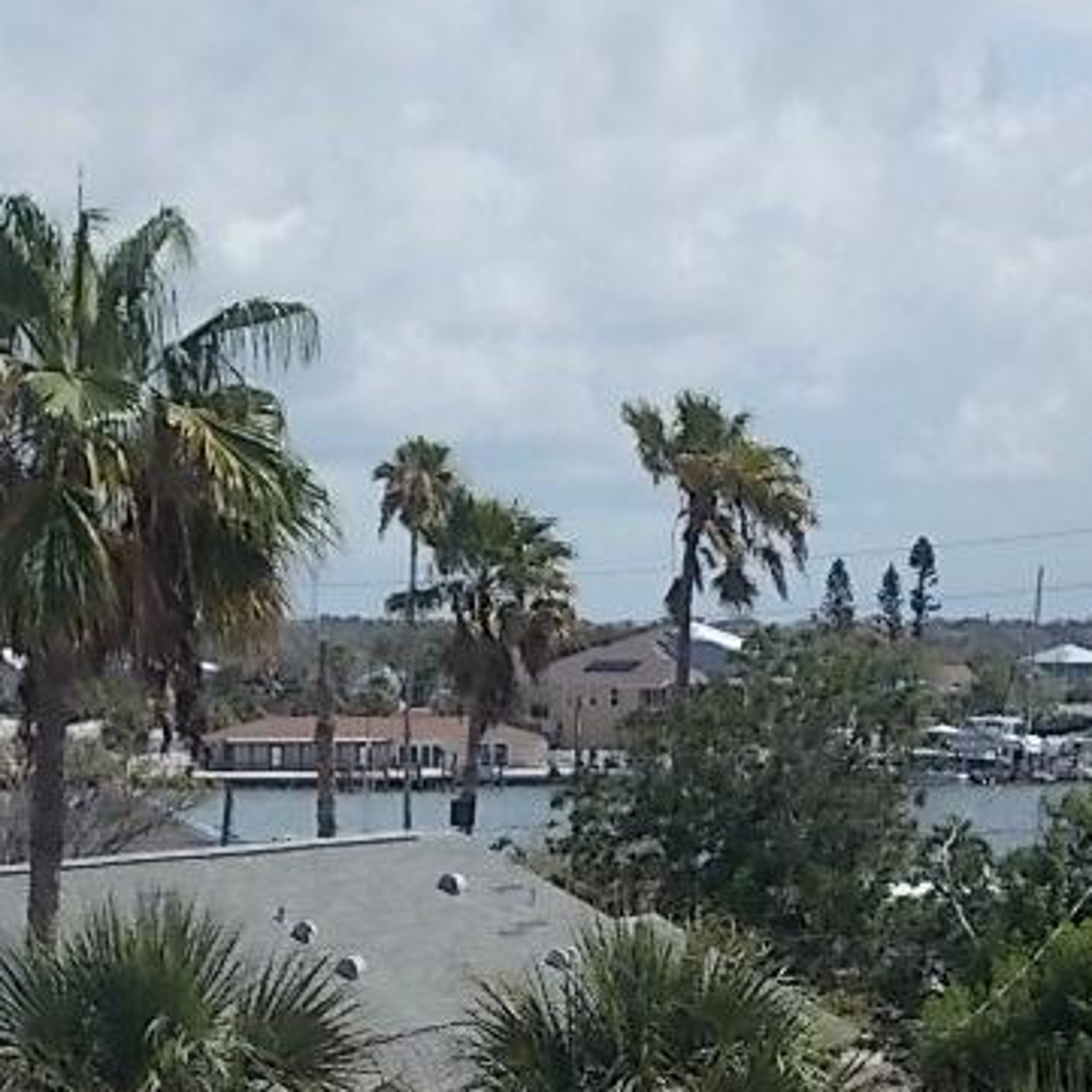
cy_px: 678
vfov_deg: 11.3
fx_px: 5532
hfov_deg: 11.3
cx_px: 653
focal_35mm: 155
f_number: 14
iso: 80
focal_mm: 17.6
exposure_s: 1/80
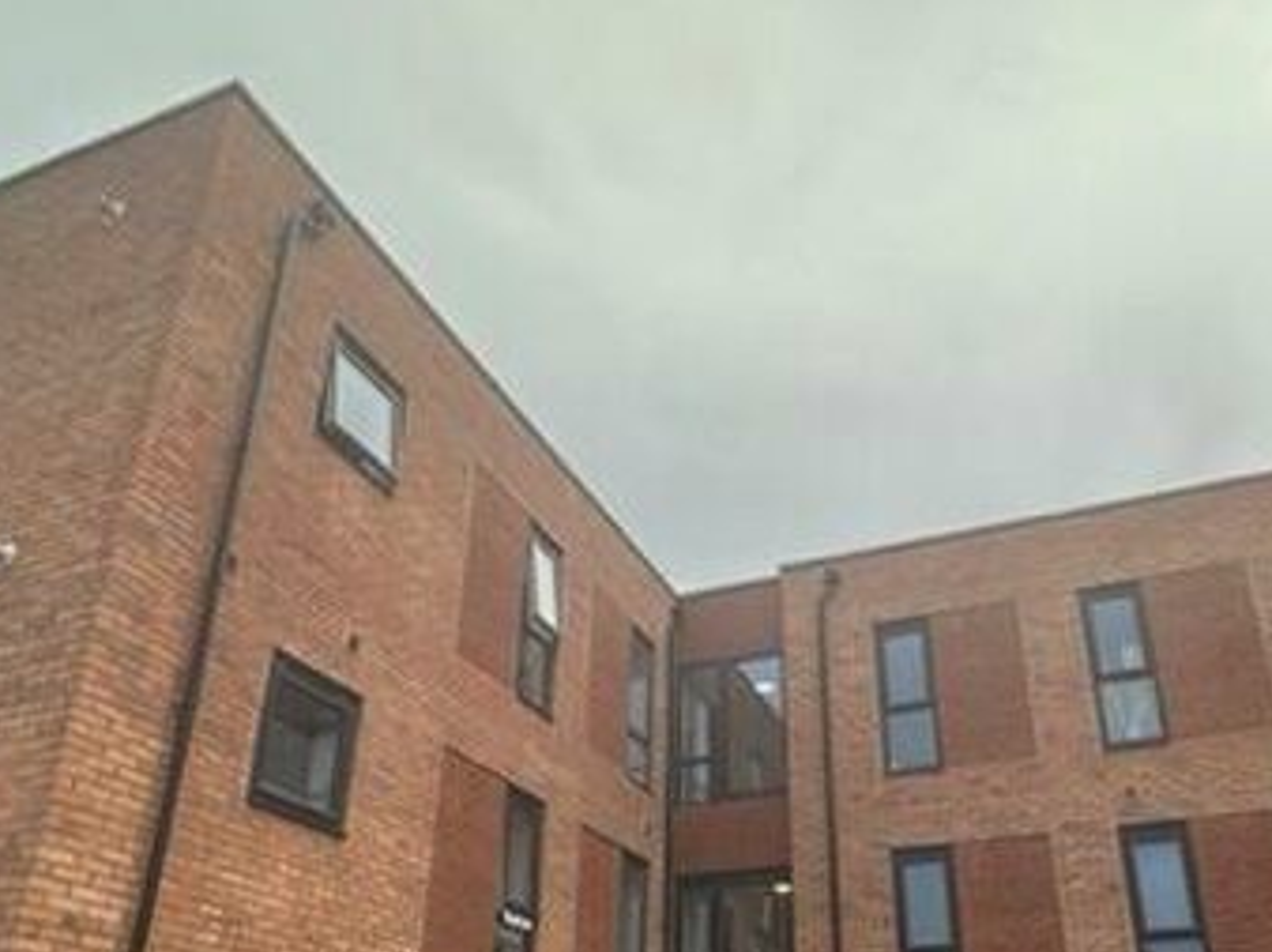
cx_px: 726
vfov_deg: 46.6
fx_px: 1065
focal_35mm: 29
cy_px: 702
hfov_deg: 61.4
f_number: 2.2
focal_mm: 2.22
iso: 40
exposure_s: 1/388
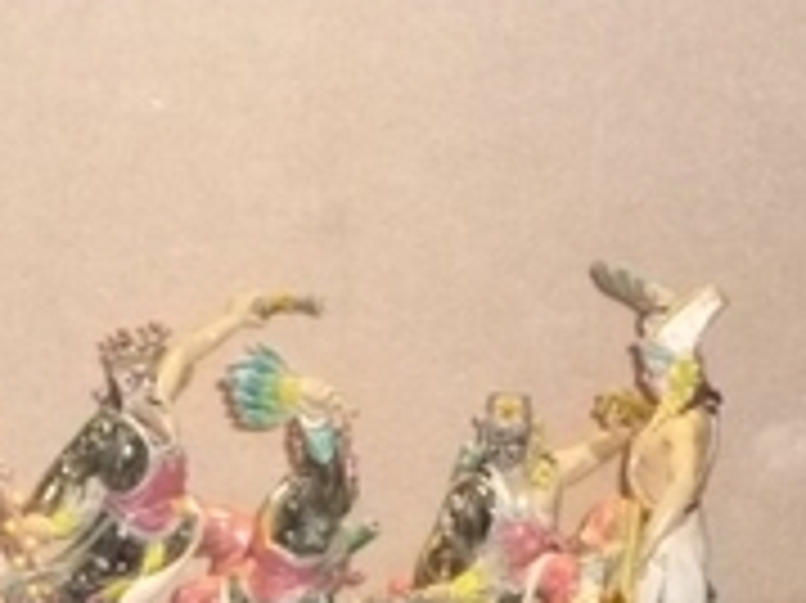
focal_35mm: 125
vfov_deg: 11.8
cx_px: 317
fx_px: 2909
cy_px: 272
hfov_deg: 15.8
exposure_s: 1/30
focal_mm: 4.7
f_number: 3.3
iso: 500
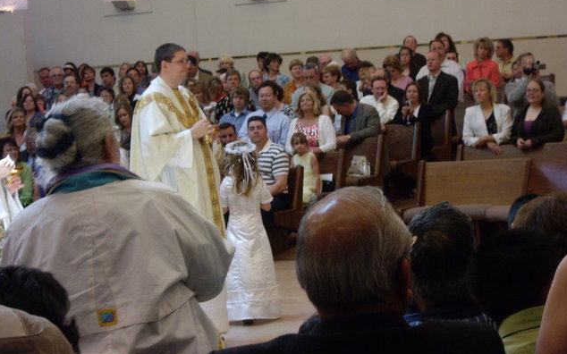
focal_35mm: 122
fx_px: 1885
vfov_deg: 10.7
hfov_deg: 17.1
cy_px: 144
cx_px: 284
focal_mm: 18.6
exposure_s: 1/15
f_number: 5.2
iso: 200
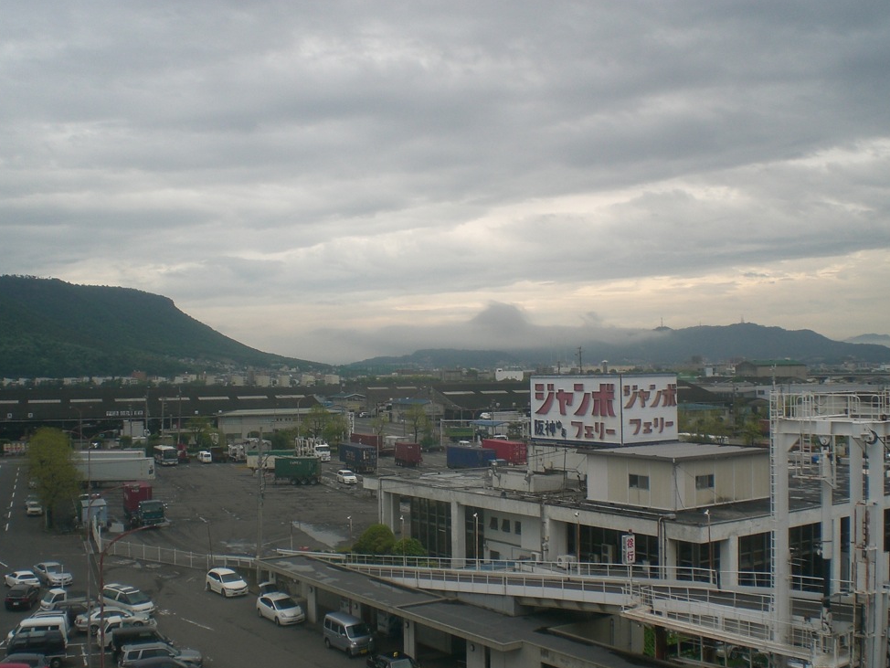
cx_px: 443
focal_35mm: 39
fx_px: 1003
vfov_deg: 36.8
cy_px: 337
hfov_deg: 47.9
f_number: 4.4
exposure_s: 1/320
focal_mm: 6.3
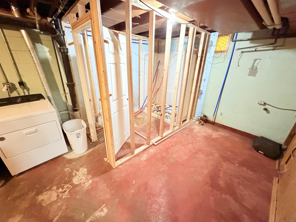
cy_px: 111
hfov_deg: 102.1
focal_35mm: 14
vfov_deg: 85.7
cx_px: 148
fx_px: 120
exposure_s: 1/60
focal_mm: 2.22
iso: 1250
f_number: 2.2
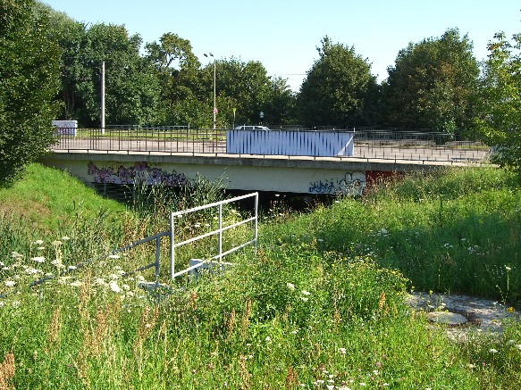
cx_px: 260
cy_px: 195
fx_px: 572
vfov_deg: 37.7
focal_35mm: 38
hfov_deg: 49.0
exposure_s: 1/320
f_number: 4
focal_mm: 7.9
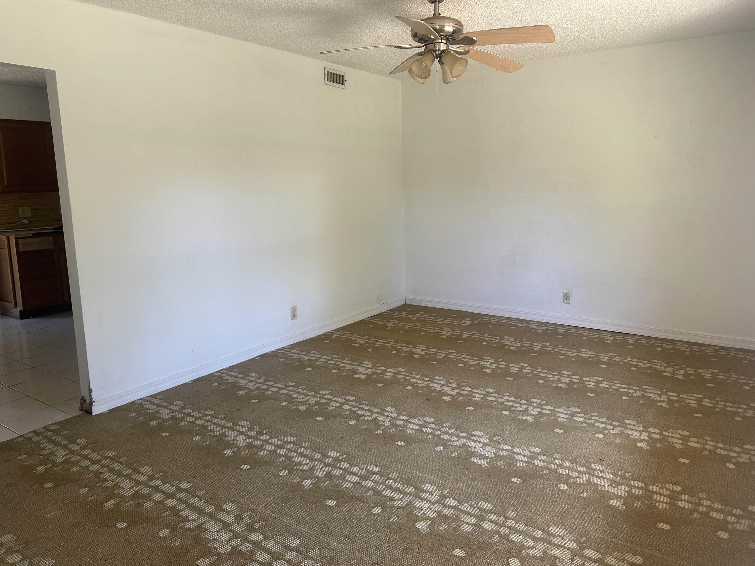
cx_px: 387
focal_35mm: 25
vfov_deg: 54.9
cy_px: 273
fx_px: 545
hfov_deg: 69.4
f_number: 1.78
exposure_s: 1/121
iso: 100
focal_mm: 6.86
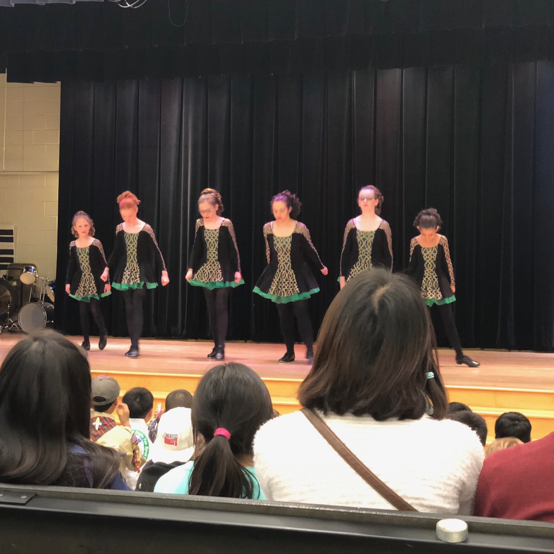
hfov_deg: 27.7
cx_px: 256
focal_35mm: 62
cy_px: 275
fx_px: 1123
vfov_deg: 27.7
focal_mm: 6
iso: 160
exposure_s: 1/15
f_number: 2.4
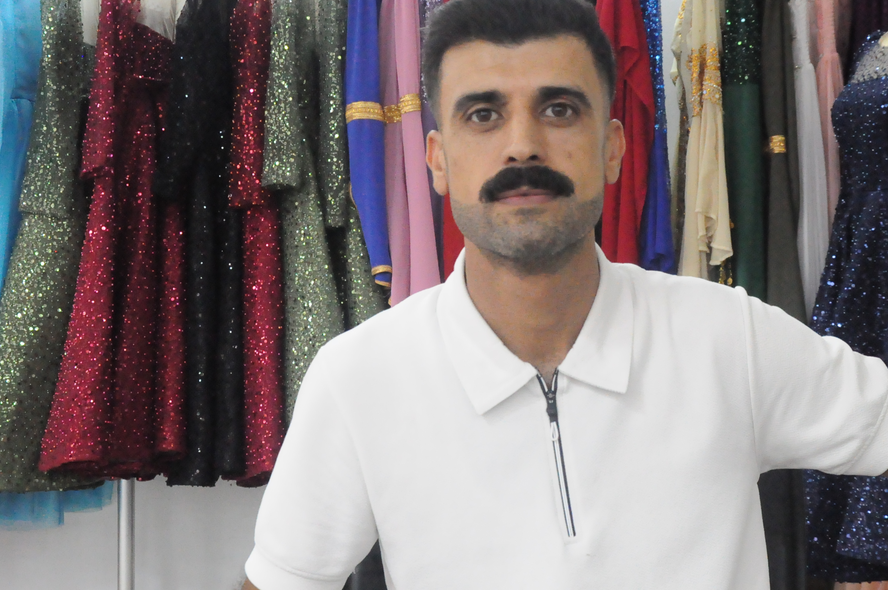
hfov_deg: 33.9
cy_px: 262
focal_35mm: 59
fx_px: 1454
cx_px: 521
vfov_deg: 22.9
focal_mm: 26
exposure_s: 1/250
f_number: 8
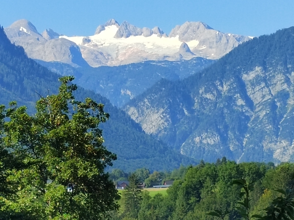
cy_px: 110
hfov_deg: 11.4
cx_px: 147
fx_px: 1478
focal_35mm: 174
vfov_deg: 8.5
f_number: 1.9
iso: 413
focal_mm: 5.52
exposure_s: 1/1861
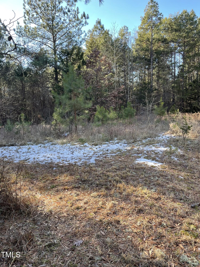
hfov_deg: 53.1
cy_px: 134
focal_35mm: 26
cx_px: 100
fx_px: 200
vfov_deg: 67.3
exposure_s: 1/222
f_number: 1.6
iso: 32
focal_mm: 4.2
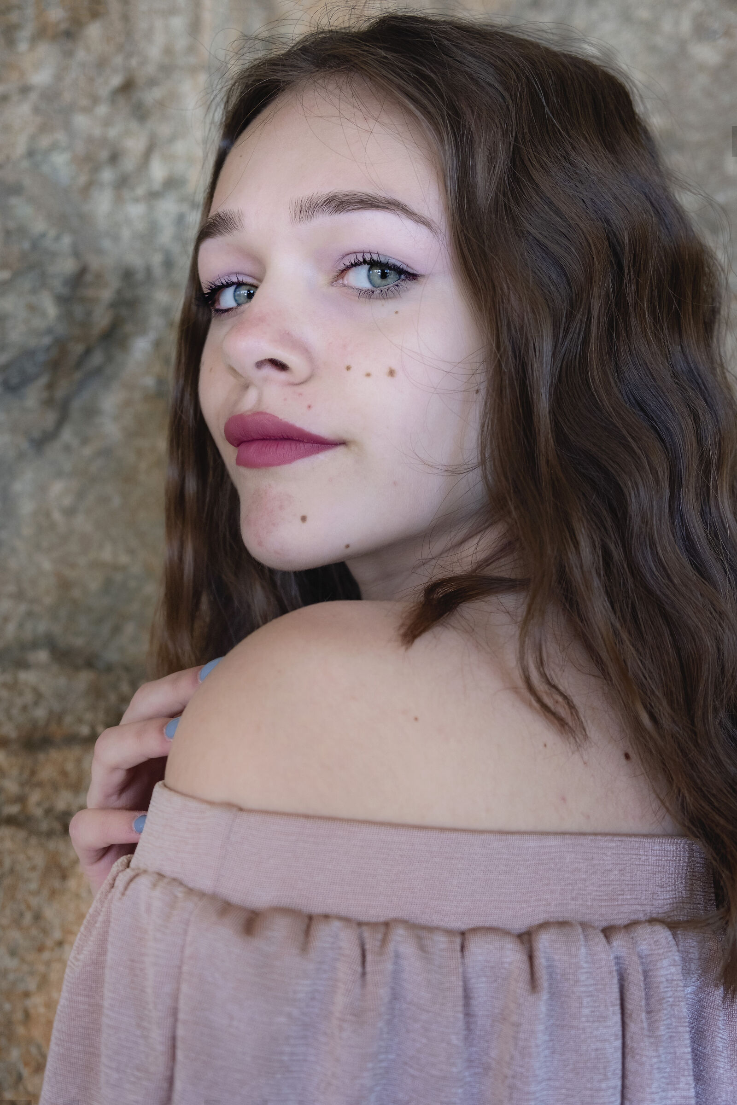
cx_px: 368
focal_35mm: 43
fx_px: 1320
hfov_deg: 31.2
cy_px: 552
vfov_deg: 45.4
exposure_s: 1/200
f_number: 3.2
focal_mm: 28.9
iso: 400
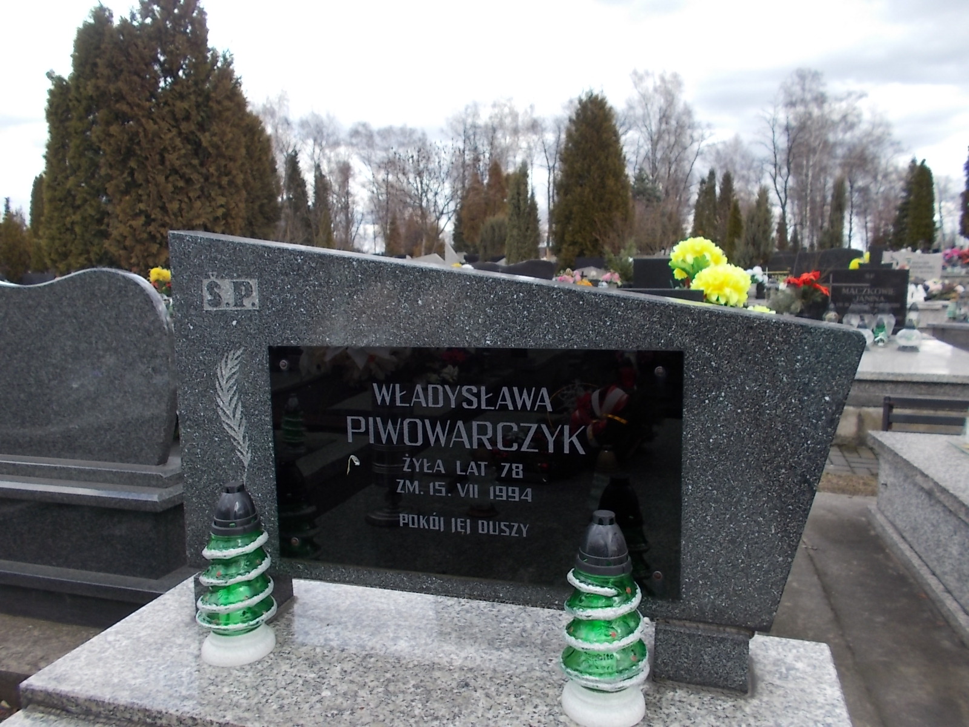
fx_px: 728
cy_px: 364
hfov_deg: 67.3
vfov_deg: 53.1
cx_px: 484
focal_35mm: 26
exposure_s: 1/320
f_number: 3.2
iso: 80
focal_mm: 4.6
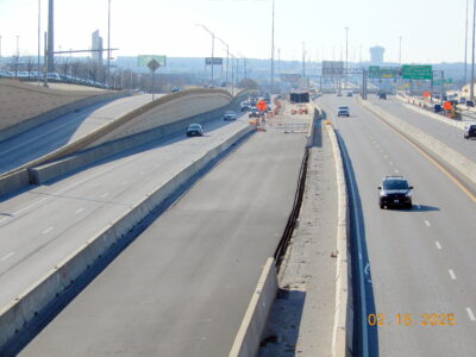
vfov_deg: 11.0
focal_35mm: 135
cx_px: 238
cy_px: 178
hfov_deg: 14.6
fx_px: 1856
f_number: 5
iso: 80
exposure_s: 1/640
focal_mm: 24.1
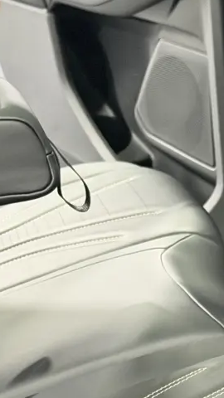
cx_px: 317
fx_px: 1658
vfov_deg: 13.5
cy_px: 411
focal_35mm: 157
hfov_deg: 7.6
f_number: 1.78
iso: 500
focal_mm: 6.76
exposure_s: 1/25
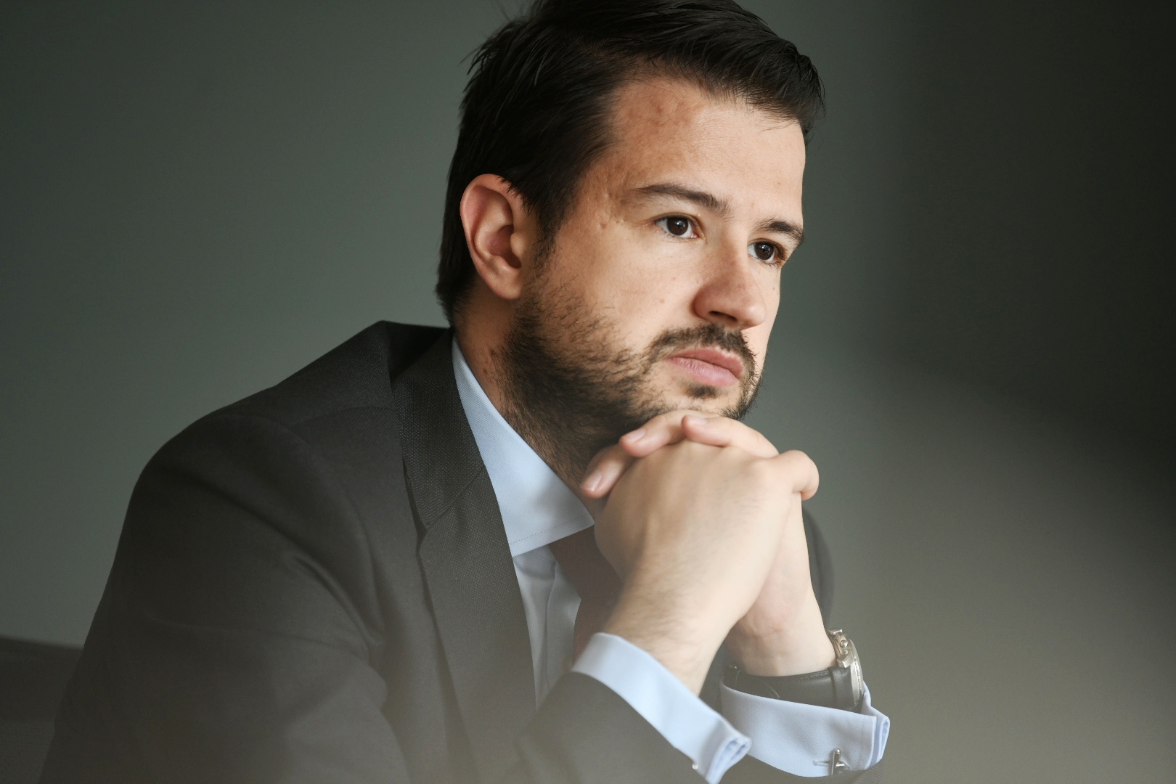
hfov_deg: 10.3
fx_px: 6533
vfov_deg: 6.9
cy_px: 392
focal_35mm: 200
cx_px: 588
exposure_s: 1/320
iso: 1000
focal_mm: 200
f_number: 2.8
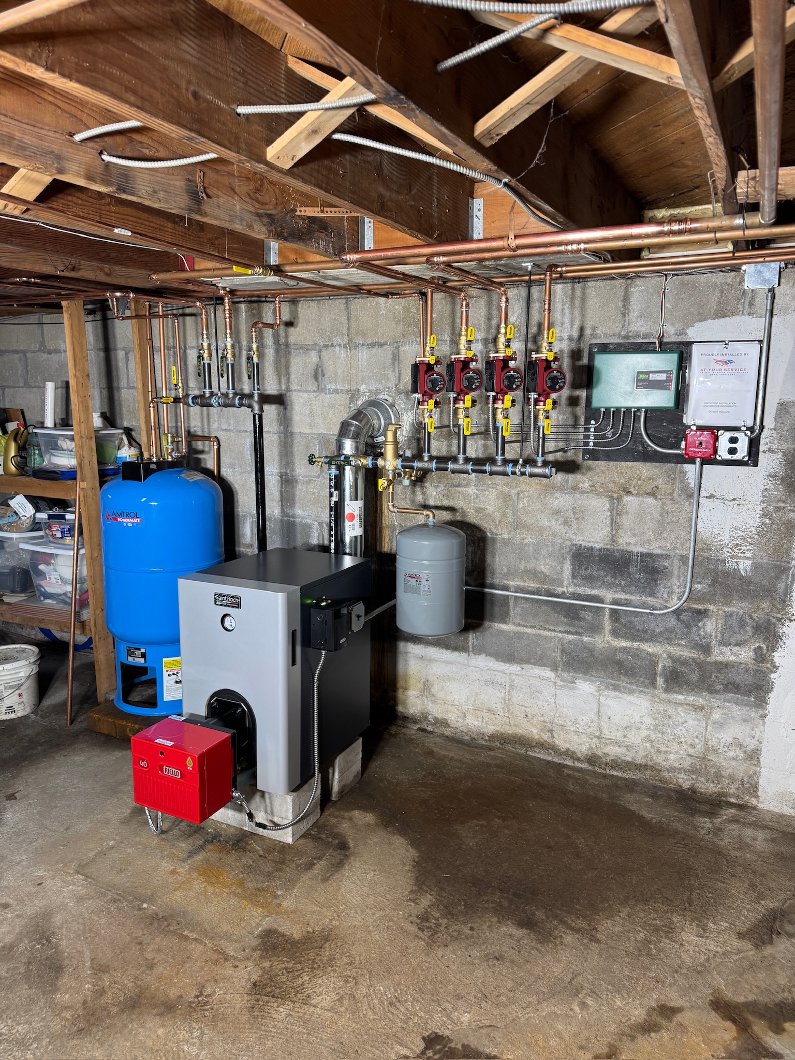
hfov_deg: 56.8
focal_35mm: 24
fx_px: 735
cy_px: 530
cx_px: 398
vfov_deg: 71.6
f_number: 1.78
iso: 200
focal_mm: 6.76
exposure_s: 1/60
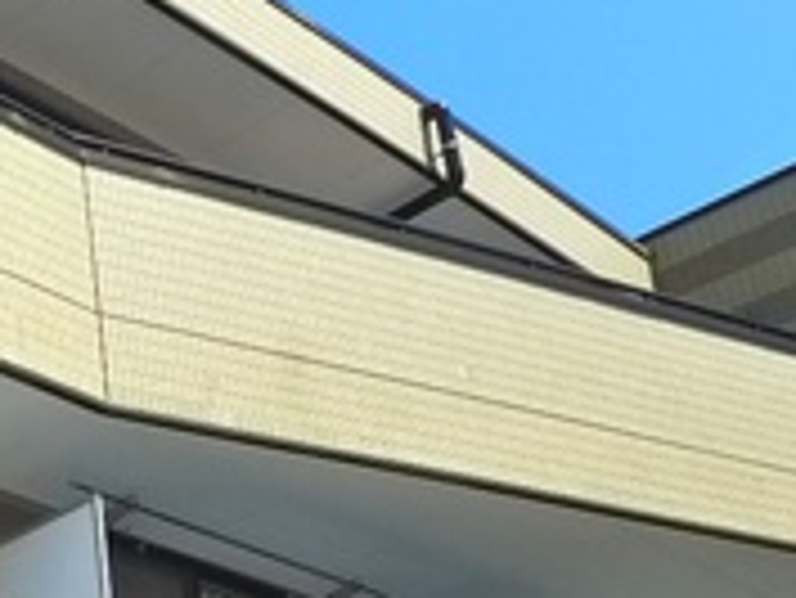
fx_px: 2186
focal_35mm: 95
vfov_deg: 15.4
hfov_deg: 19.3
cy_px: 537
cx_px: -202
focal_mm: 5.1
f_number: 4
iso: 400
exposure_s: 1/640
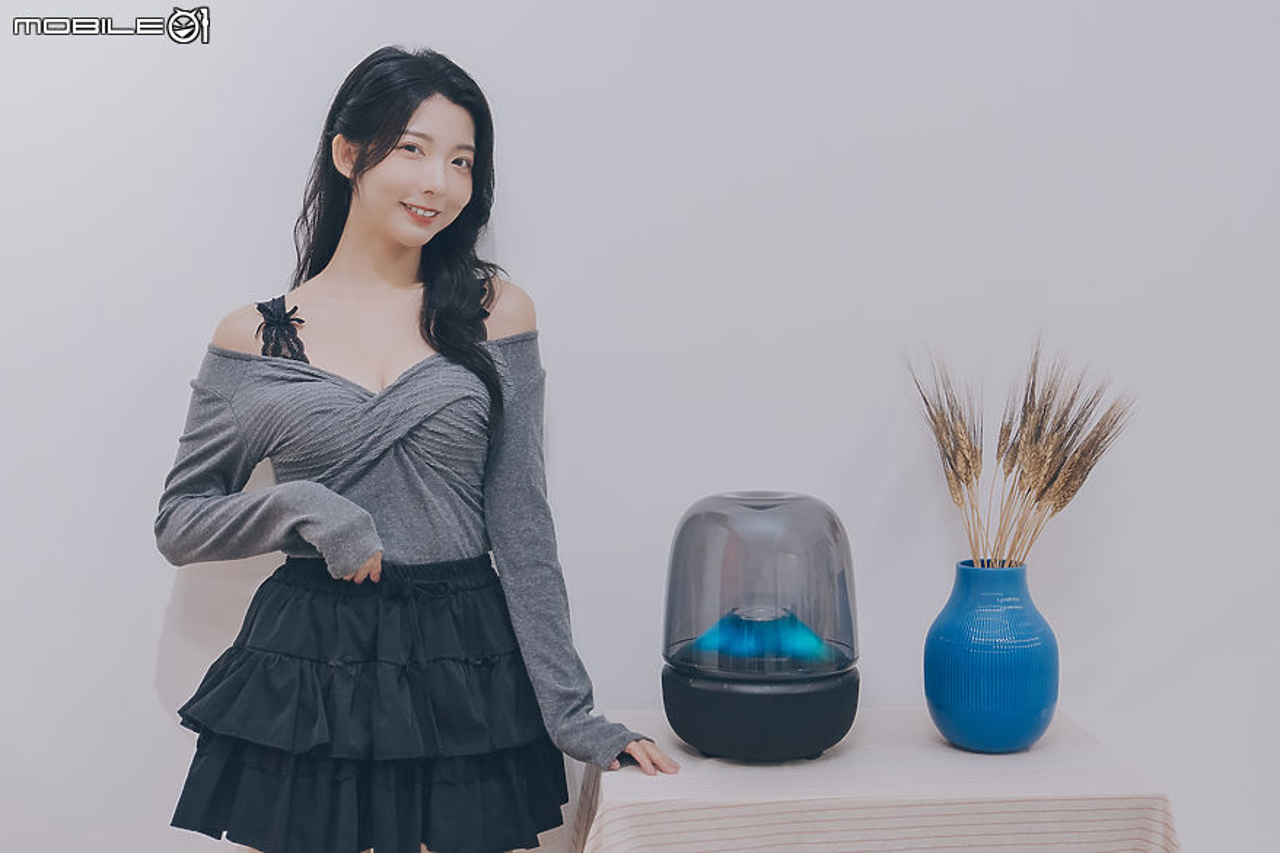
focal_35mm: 42
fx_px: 1493
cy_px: 426
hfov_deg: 46.4
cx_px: 640
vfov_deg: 31.9
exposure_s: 1/100
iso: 1000
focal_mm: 28
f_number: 4
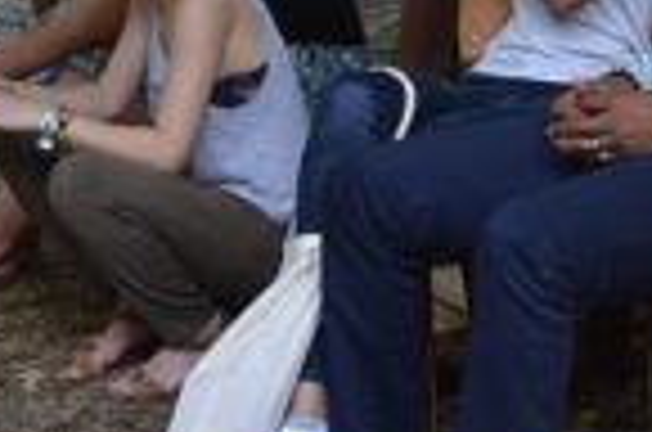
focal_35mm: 175
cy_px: -230
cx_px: 940
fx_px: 3162
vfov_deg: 7.7
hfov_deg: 11.4
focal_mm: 22
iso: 220
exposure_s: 1/125
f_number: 5.6
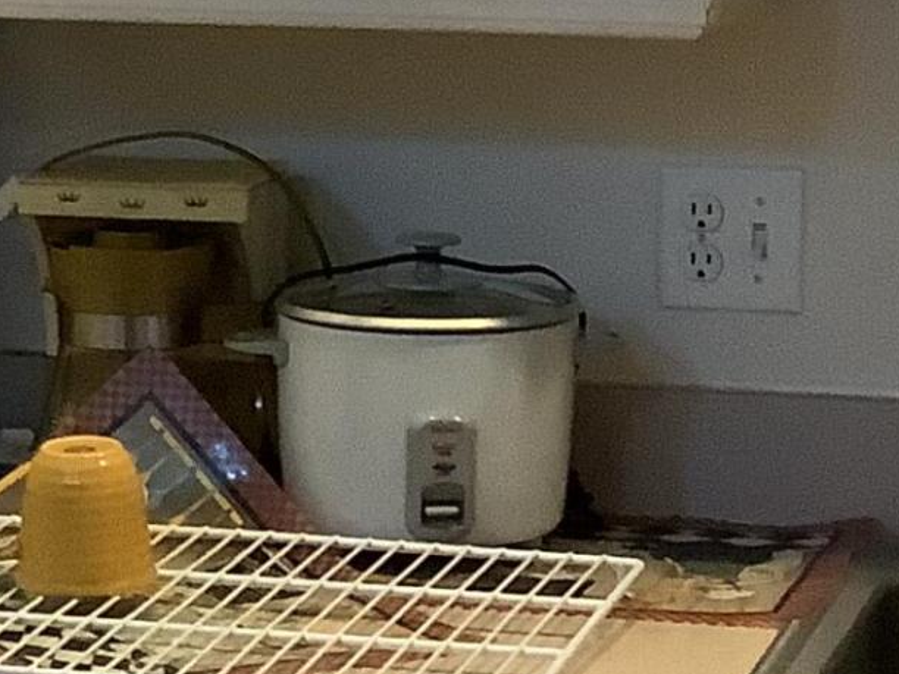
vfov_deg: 10.2
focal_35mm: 146
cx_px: 579
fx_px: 3792
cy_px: 379
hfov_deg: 13.5
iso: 320
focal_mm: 3.3
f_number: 2.4
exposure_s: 1/60
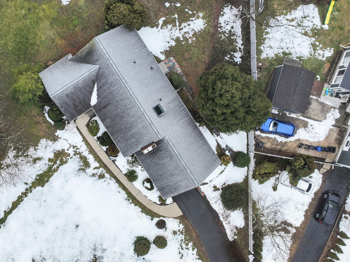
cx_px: 118
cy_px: 112
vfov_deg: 38.6
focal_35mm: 37
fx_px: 374
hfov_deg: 49.3
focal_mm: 12.29
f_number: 2.8
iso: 140
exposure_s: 1/160
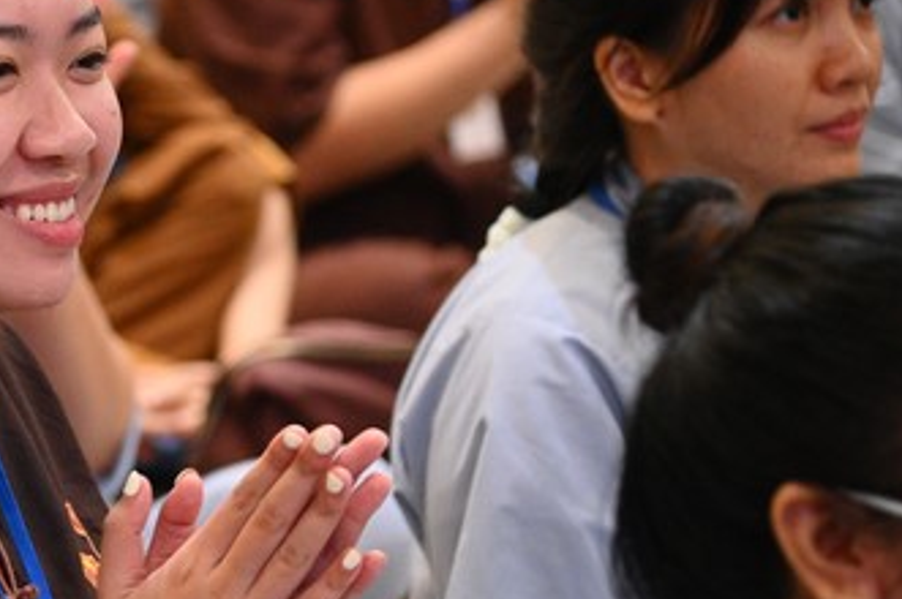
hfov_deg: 8.7
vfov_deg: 5.8
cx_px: 27
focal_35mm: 236
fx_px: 5907
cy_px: 286
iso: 8000
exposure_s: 1/160
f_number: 4
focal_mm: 120
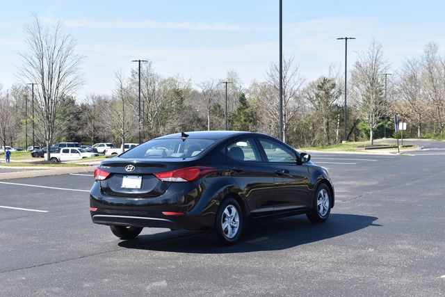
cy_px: 148
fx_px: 742
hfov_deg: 33.4
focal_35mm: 60
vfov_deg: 22.6
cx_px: 222
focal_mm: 40
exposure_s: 1/250
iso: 160
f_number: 8
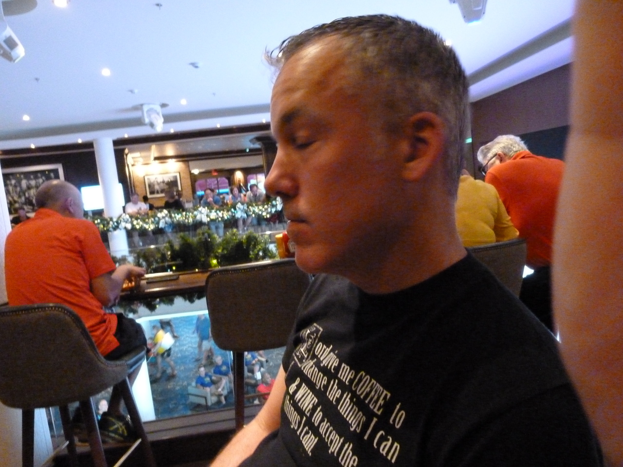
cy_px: 234
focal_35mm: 25
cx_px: 312
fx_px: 450
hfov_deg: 69.4
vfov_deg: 54.9
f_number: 3.3
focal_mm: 4.5
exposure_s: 1/15
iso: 1250
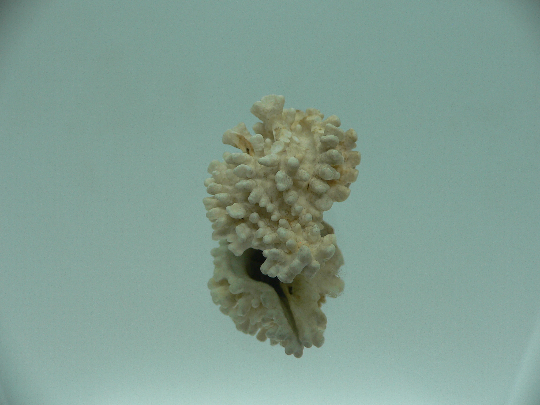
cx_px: 270
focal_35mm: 35
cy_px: 202
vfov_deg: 40.7
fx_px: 546
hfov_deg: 52.6
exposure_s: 1/80
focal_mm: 4.6
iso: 80
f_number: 2.8
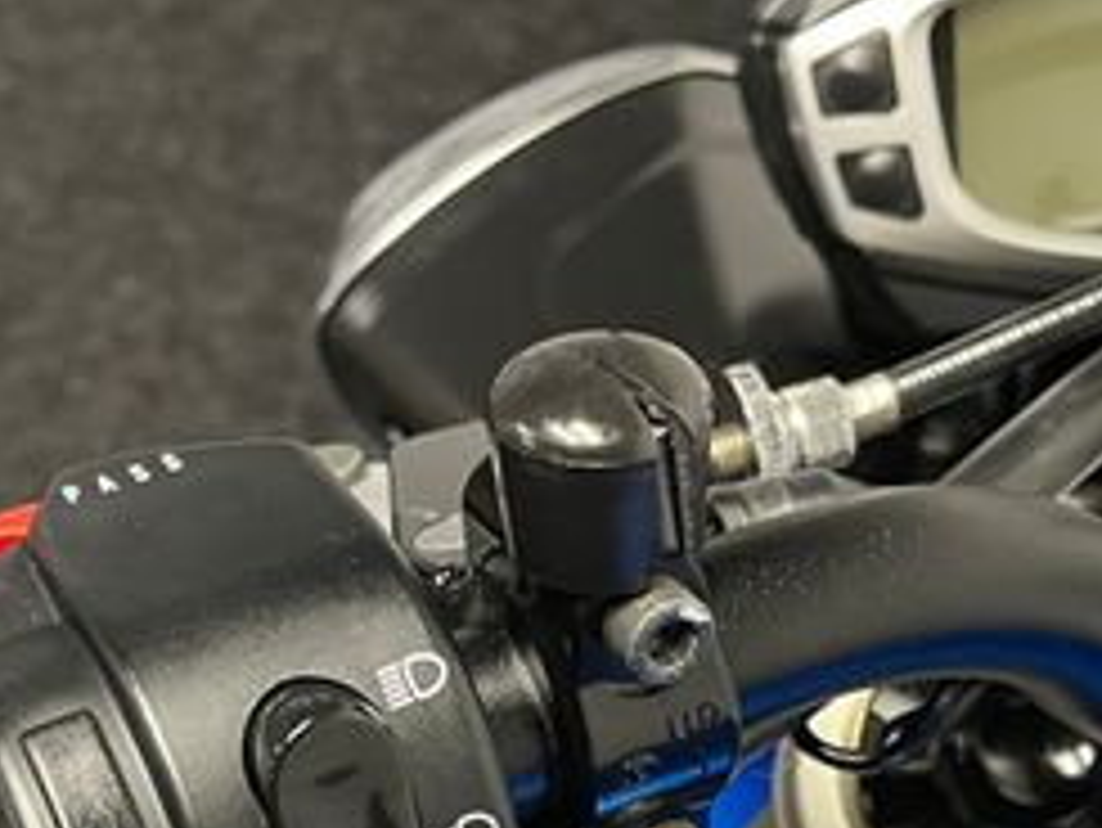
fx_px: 2166
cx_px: 387
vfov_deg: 20.9
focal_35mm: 68
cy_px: 846
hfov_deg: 28.4
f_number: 1.6
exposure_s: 1/50
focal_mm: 5.1
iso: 500
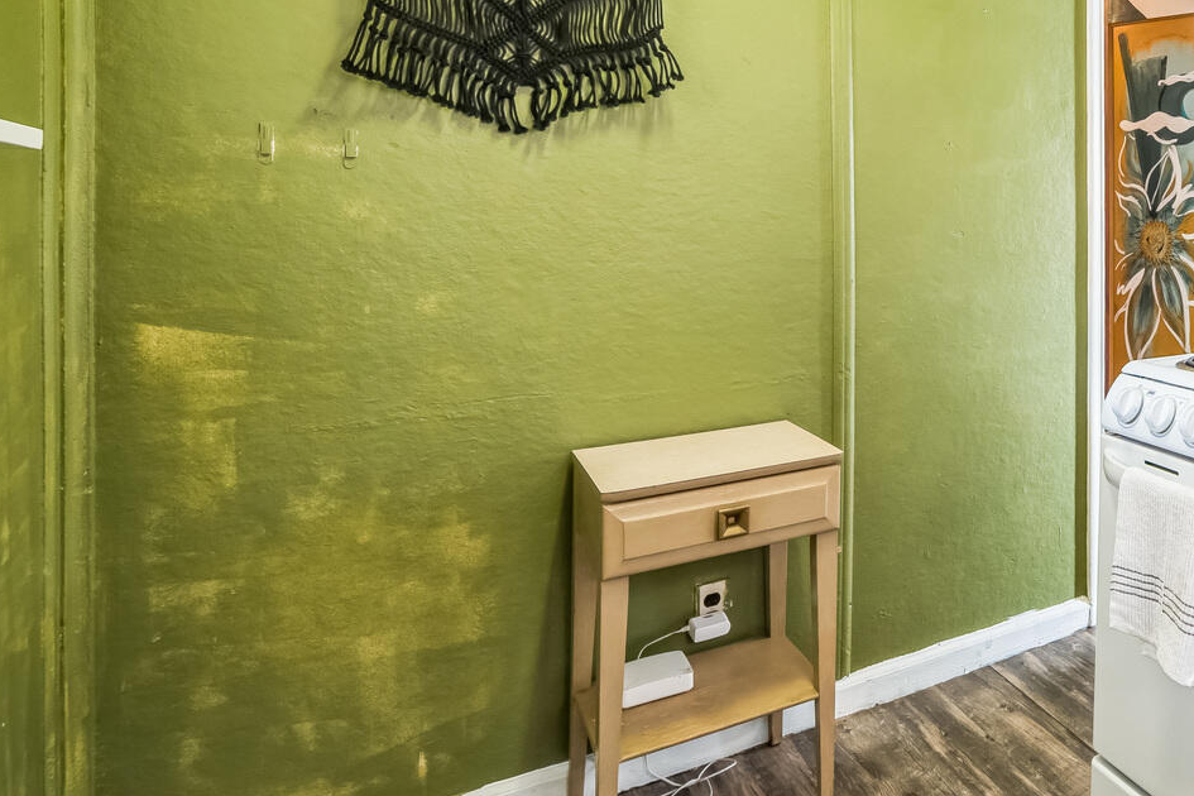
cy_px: 224
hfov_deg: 53.7
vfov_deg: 48.1
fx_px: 862
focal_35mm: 26
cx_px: 1205
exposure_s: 1/4
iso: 400
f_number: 7.1
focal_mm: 12
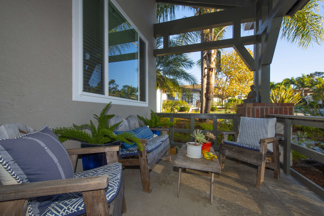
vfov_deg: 81.3
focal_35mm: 14
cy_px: 108
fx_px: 126
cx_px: 162
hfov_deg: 104.2
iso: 320
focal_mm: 14
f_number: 11
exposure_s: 1/200
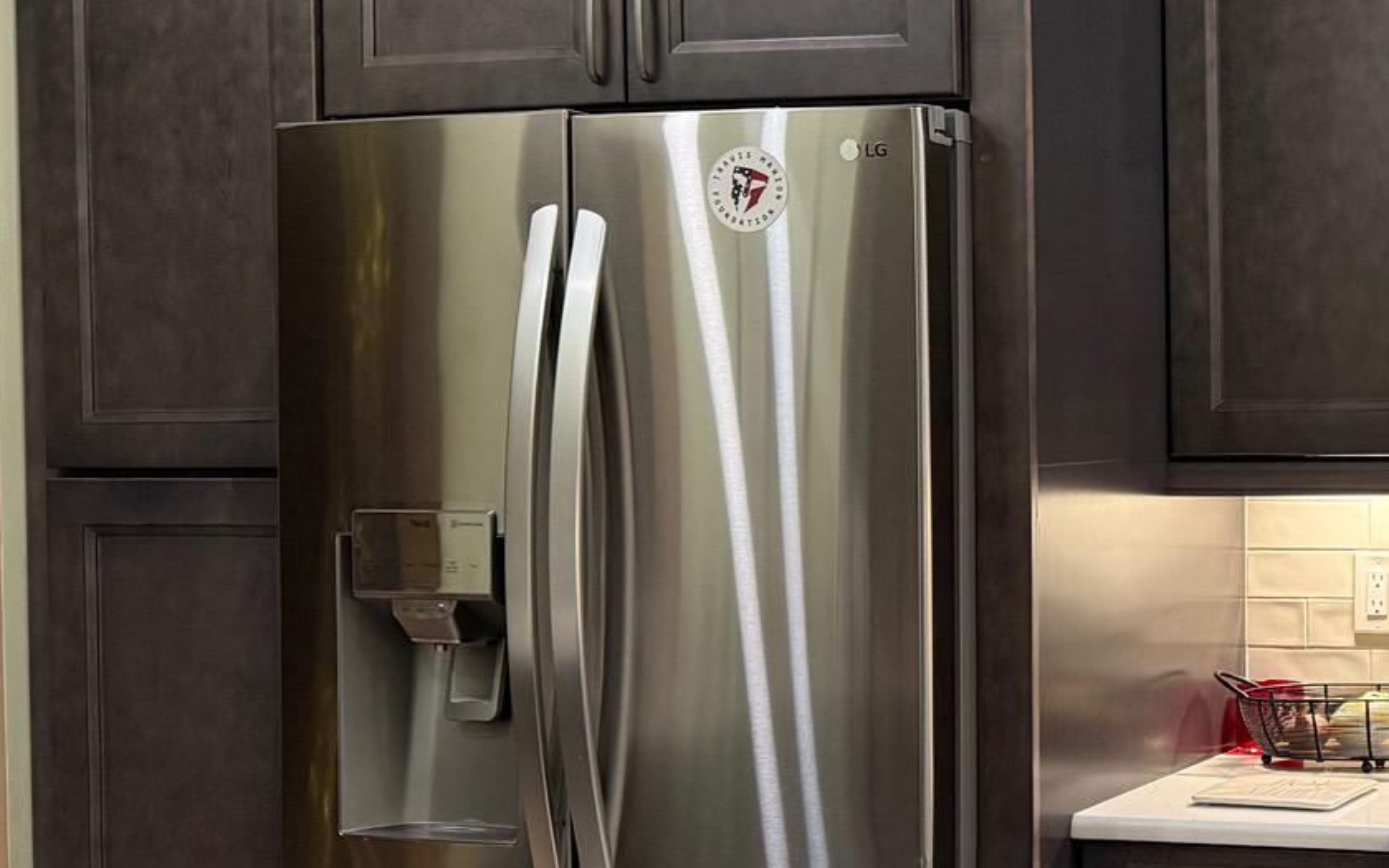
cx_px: 1462
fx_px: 2347
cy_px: 451
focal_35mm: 62
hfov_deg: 30.1
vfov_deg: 21.0
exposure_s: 1/60
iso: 320
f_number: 1.78
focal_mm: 6.76
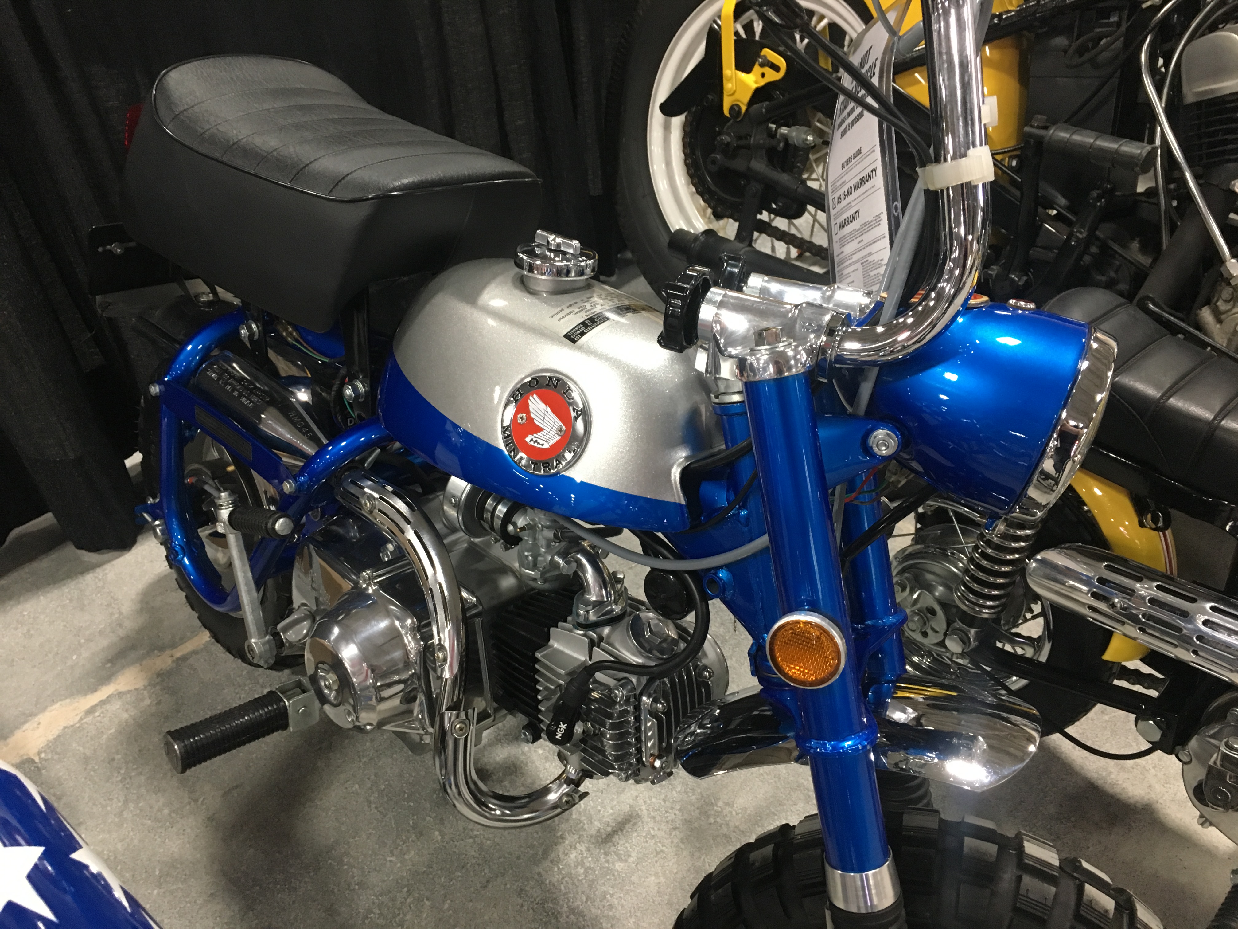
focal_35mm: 29
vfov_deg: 48.2
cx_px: 619
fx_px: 1037
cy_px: 464
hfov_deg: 61.7
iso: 200
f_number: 2.2
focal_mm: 4.15
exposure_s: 1/24
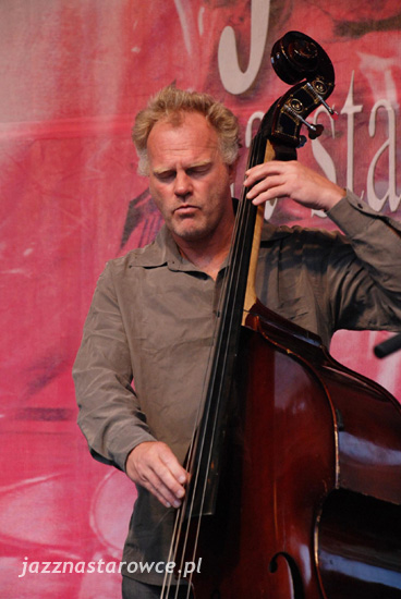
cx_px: 200
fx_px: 2250
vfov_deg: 15.2
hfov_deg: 10.2
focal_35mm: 135
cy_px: 300
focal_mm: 90
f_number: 5.6
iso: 1000
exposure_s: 1/60
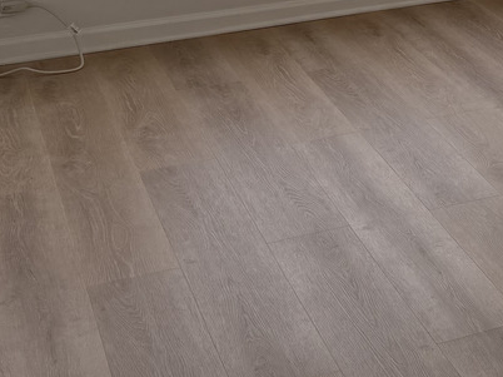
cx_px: 536
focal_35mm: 86
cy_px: -147
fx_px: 1249
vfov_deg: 16.0
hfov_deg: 21.7
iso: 80
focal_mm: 6.76
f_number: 1.78
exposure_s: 1/1032
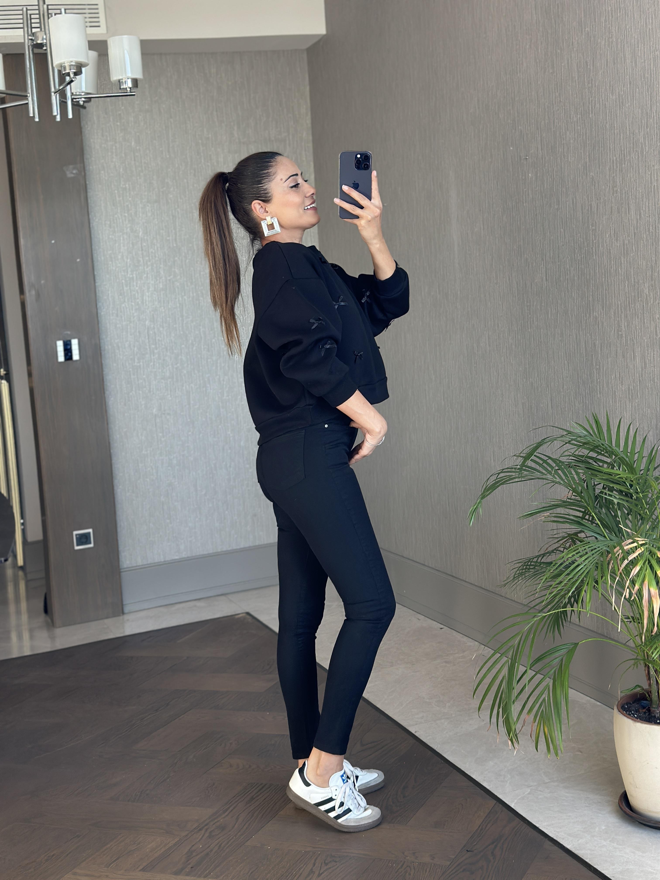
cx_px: 330
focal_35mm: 48
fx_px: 1220
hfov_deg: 30.3
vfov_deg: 39.7
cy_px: 440
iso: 125
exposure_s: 1/101
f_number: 1.78
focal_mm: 6.86
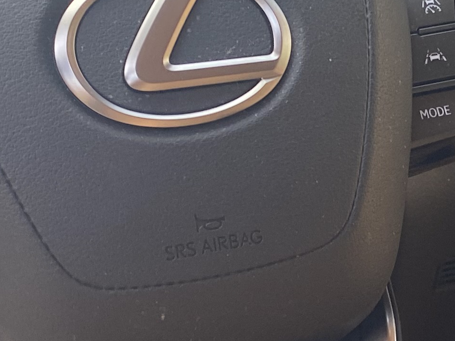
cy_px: 166
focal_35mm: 110
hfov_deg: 17.5
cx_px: 446
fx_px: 1446
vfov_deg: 13.5
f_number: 1.8
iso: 80
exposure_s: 1/121
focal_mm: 4.25
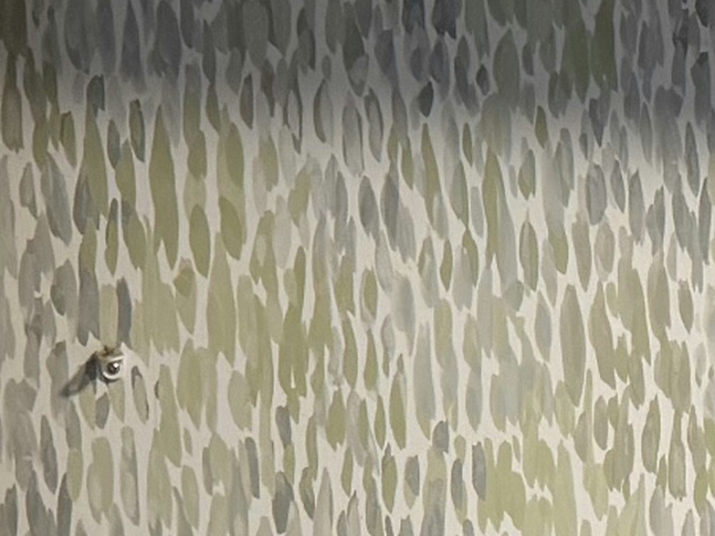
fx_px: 3139
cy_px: 854
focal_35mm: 152
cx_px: 1198
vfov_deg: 9.4
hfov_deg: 12.1
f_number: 1.78
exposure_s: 1/60.2
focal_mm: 6.76
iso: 250
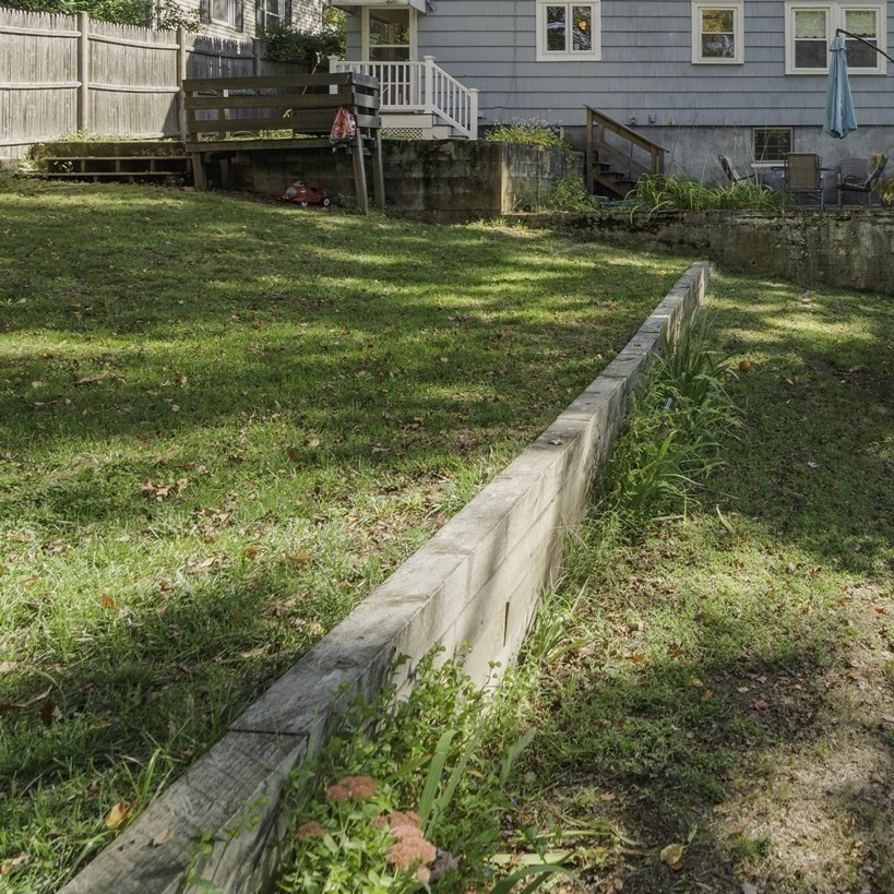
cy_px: 175
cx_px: 851
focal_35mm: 34
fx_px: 993
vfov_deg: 45.9
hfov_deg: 43.1
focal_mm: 16
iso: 200
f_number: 8
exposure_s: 1/100
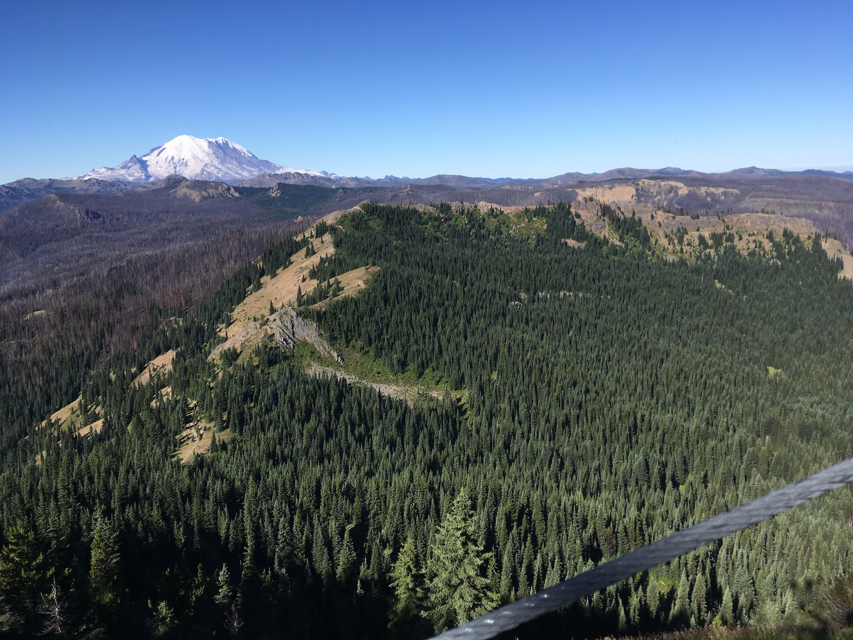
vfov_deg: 48.2
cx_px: 426
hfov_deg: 61.7
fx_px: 715
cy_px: 320
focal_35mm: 29
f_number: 2.2
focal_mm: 4.15
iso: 25
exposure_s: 1/1709
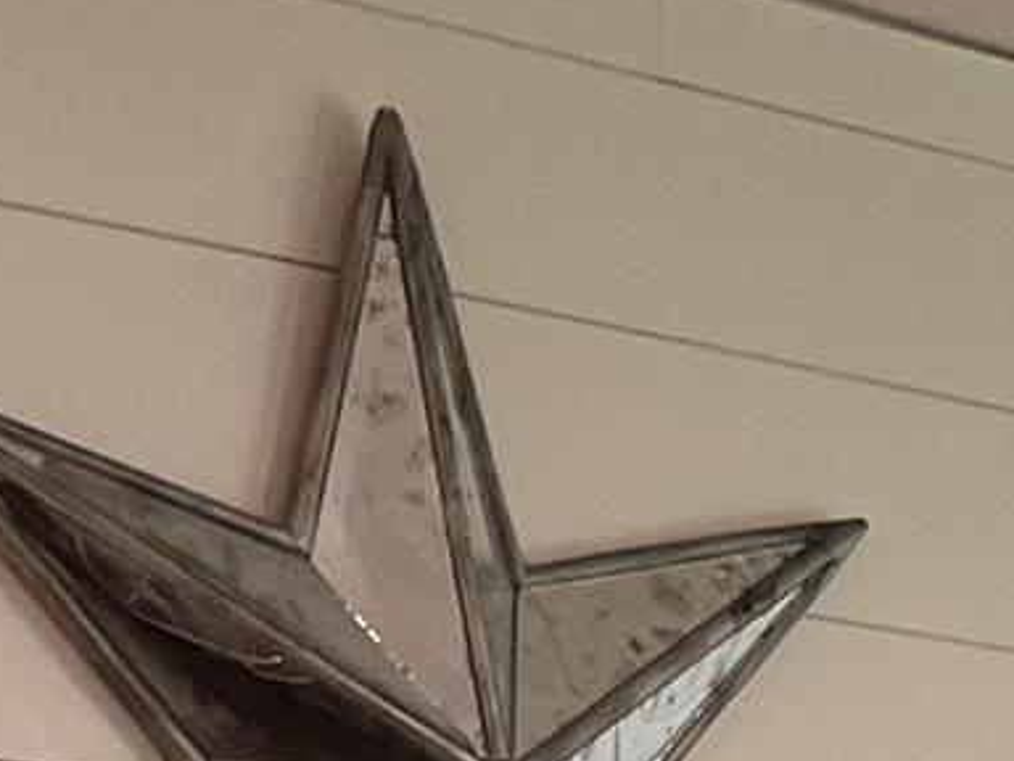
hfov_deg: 8.1
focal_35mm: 208
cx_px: 3108
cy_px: 2418
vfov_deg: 6.4
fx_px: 6093
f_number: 1.6
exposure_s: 1/60
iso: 80
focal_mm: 5.1
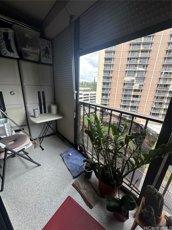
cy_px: 115
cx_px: 86
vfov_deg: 102.1
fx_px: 93
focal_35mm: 14
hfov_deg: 85.7
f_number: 2.2
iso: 40
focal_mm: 2.22
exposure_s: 1/144
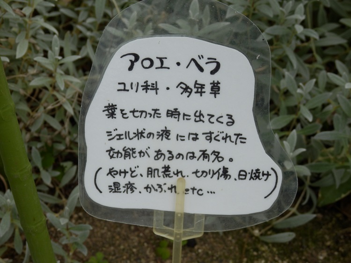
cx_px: 176
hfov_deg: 26.7
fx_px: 740
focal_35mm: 73
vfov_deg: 20.2
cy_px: 132
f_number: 4.5
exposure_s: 1/200
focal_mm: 13.1
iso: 80
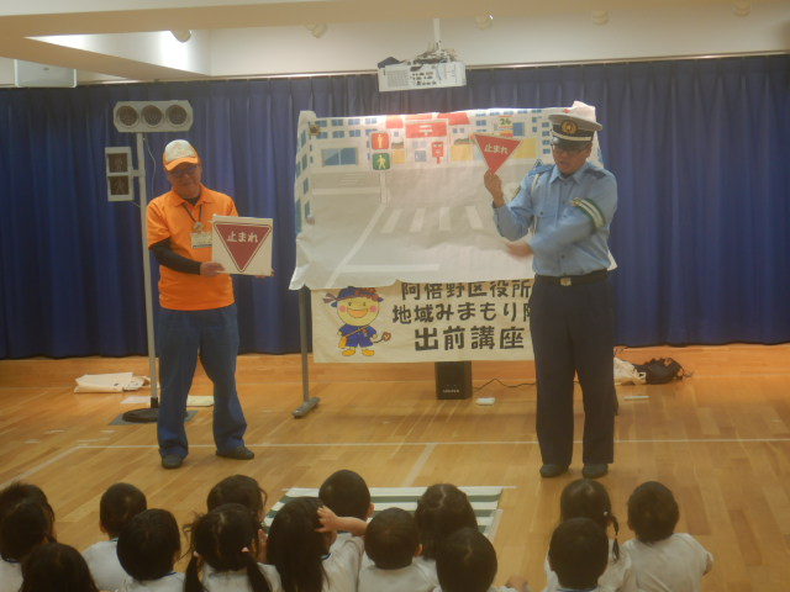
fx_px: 1529
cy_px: 296
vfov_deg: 21.9
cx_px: 395
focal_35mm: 67
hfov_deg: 29.0
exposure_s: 1/30
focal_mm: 12
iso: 125
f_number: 4.5
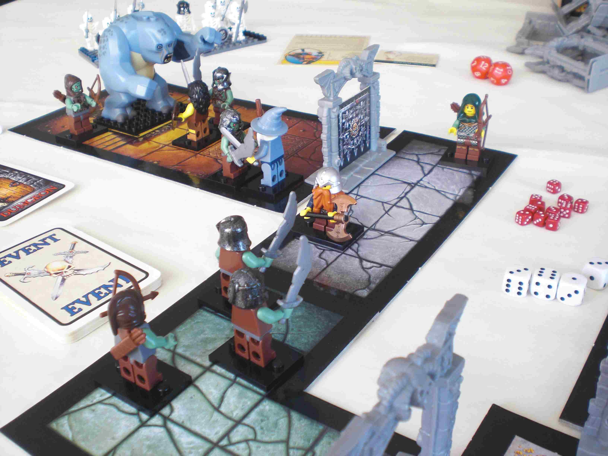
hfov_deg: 49.0
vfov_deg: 37.7
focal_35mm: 38
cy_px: 228
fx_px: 667
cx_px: 304
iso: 100
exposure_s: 1/15
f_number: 3.1
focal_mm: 6.3
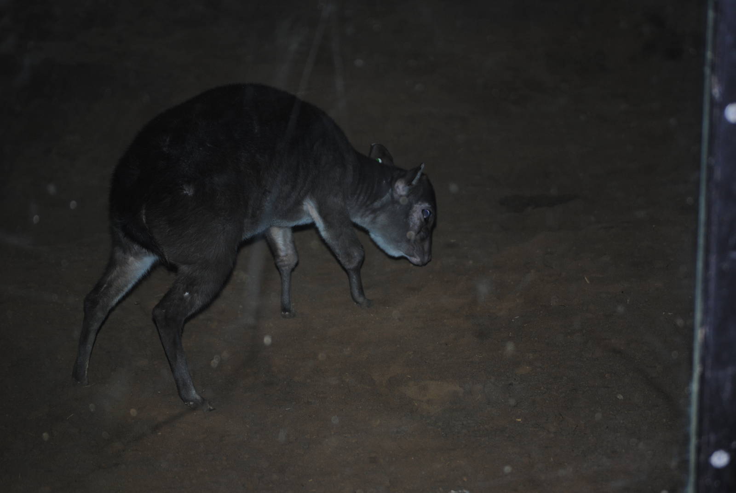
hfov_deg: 21.9
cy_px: 246
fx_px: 1904
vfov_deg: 14.7
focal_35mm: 93
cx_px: 368
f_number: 4.2
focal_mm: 62
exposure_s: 1/60
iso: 200
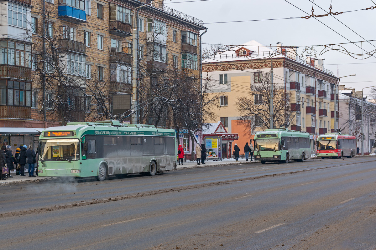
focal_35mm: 68
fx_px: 705
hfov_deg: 29.9
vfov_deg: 20.2
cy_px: 125
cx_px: 188
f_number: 5.6
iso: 100
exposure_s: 1/50
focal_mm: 45
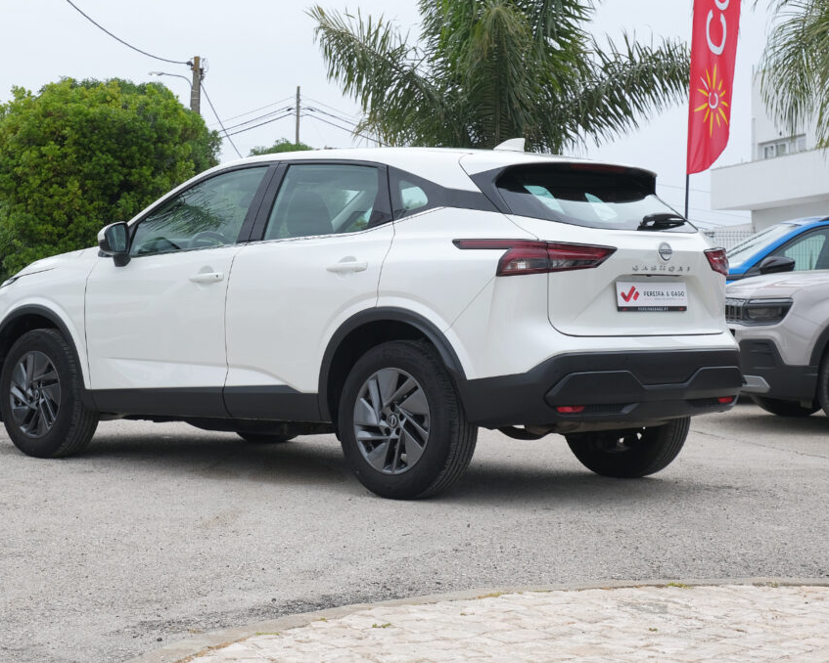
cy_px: 331
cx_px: 366
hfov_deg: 25.0
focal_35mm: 76
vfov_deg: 20.2
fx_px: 1865
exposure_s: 1/160
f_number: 8
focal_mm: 44.5
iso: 200
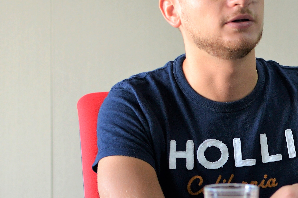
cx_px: 229
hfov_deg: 16.9
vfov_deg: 11.4
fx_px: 994
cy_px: 82
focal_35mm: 120
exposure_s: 1/200
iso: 800
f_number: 2.8
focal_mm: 35
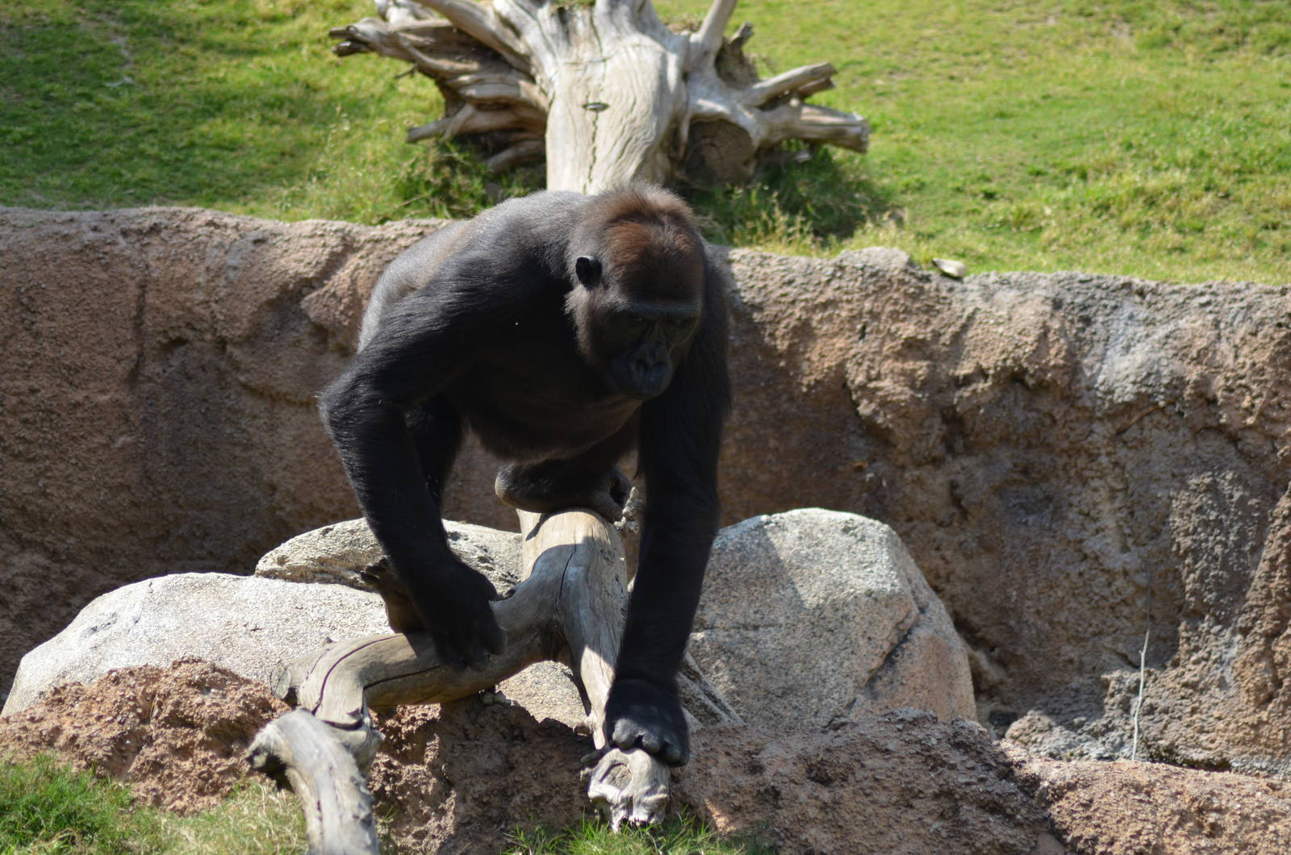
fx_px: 8858
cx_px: 646
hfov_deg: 8.3
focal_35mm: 248
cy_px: 428
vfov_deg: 5.5
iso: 400
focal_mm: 165
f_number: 5
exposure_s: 1/1600
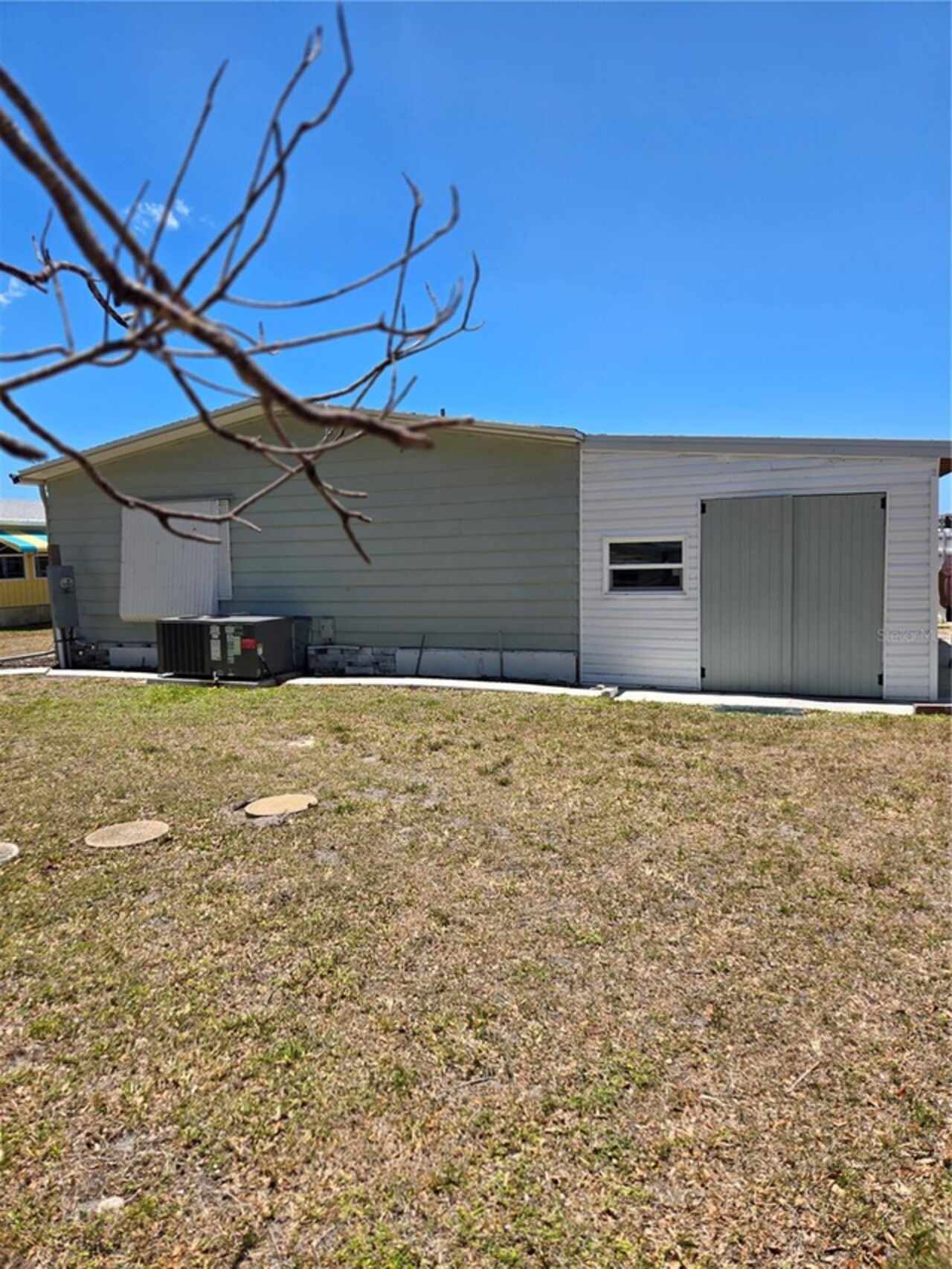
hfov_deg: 58.9
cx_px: 476
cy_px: 634
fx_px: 843
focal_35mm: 23
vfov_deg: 73.9
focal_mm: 5.4
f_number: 1.8
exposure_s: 1/2000
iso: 25
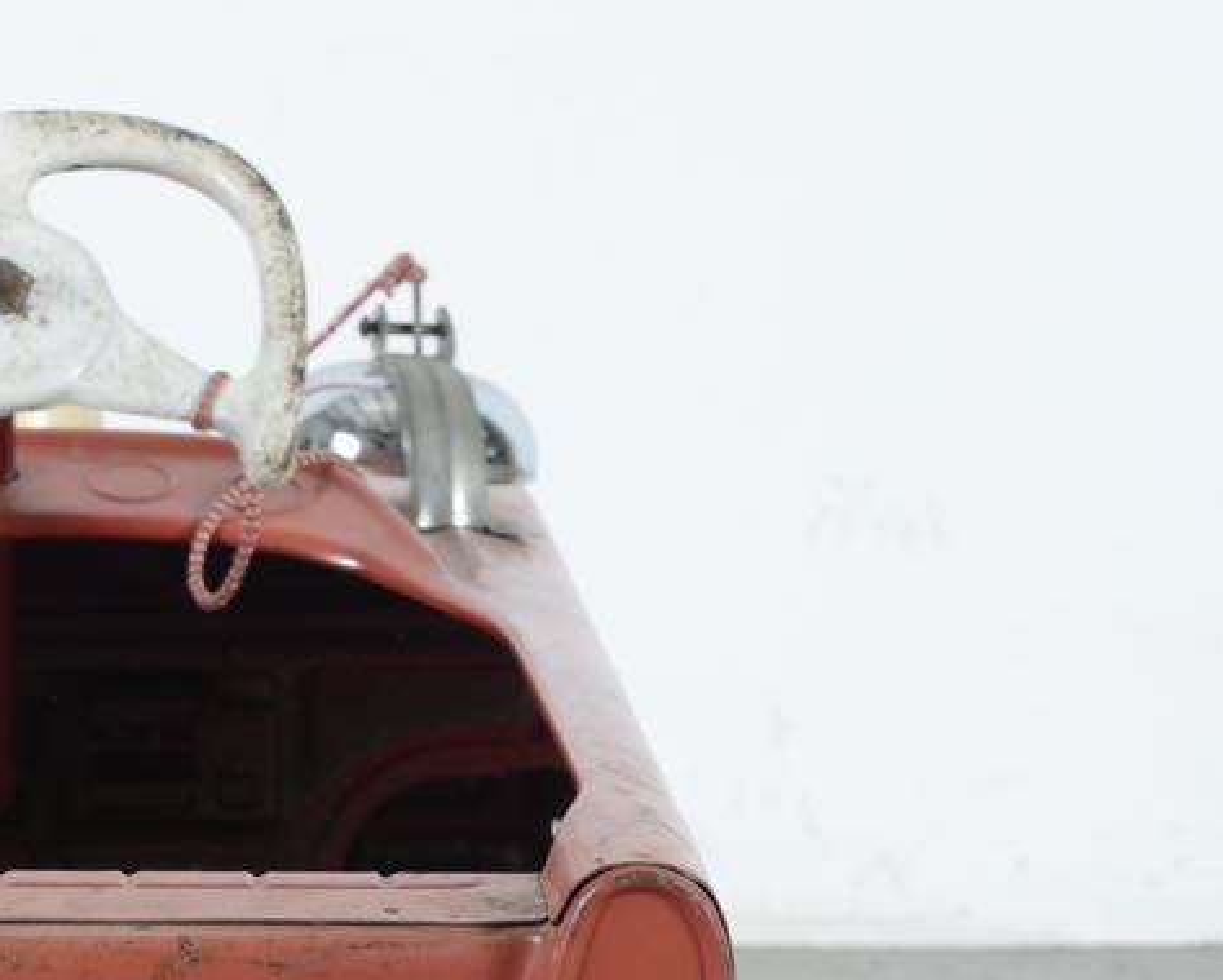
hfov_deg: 8.4
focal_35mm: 228
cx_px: -5
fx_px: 8258
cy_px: 1047
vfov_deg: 6.8
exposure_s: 1/125
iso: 100
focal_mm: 60
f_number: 8
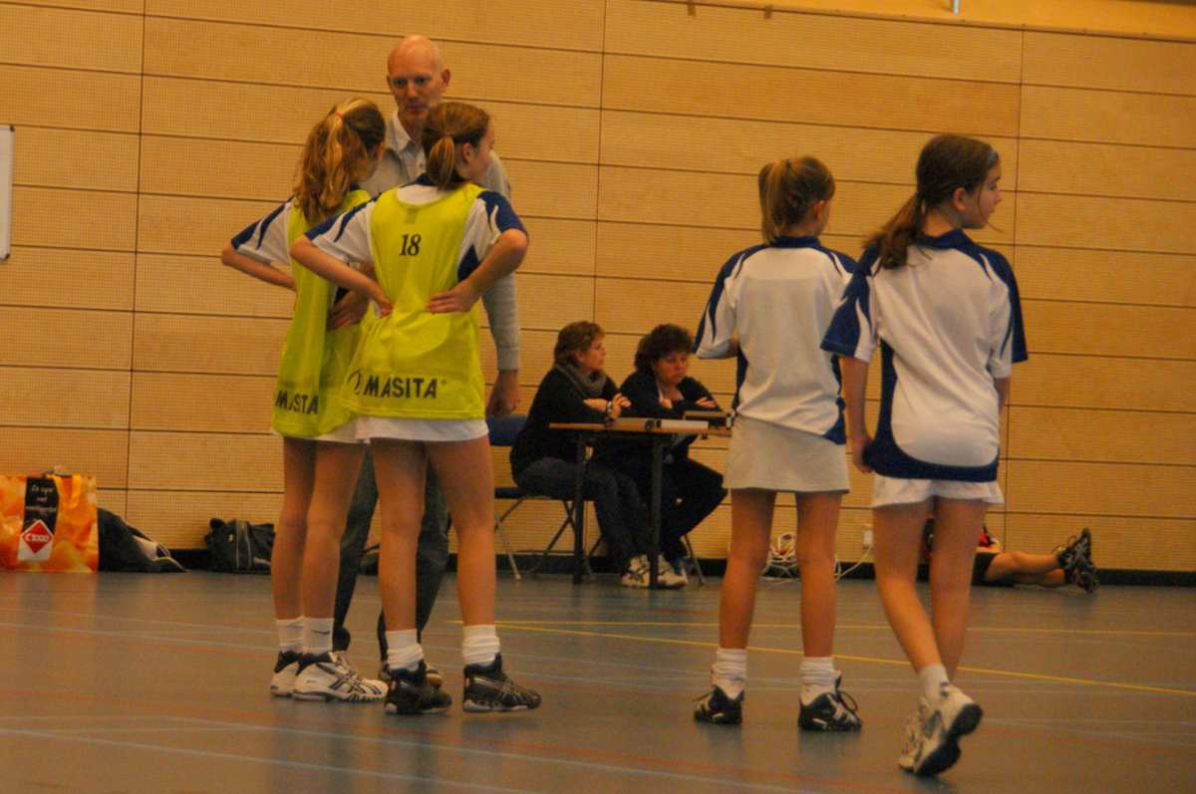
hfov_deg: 15.2
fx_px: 4479
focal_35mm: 135
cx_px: 598
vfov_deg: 10.1
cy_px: 397
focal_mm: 90
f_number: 5.6
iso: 800
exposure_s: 1/125
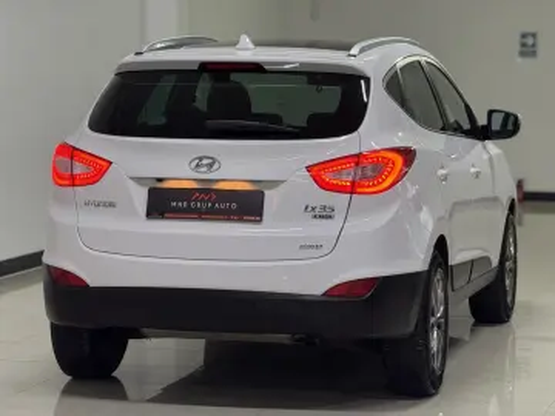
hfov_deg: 16.4
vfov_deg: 12.3
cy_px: 208
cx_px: 278
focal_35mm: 120
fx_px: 1924
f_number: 2.8
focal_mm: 15.66
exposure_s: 1/50
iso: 250
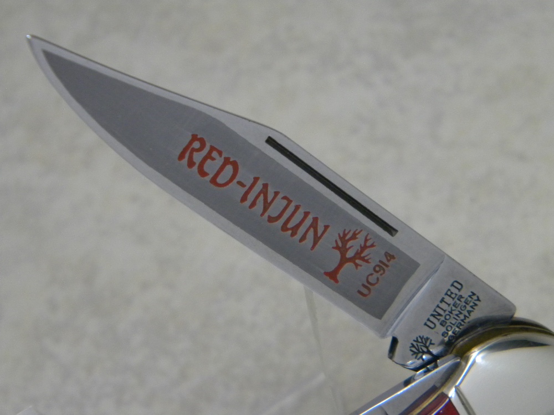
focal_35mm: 148
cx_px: 277
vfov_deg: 10.0
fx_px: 2369
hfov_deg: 13.3
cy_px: 208
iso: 400
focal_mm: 26.8
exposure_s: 1/30.5
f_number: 5
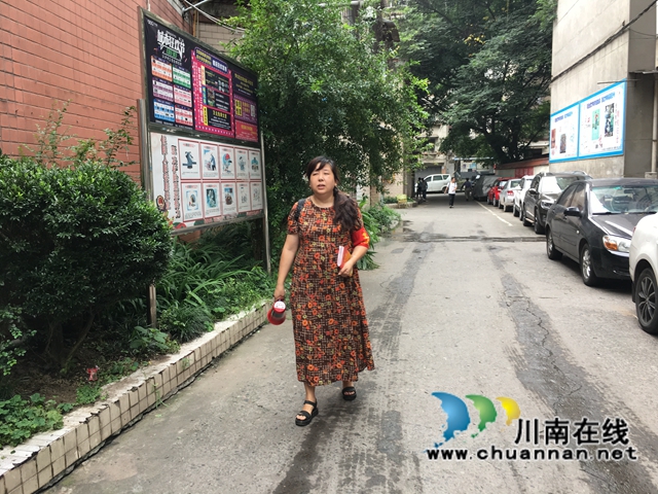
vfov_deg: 48.2
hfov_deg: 61.7
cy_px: 247
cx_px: 329
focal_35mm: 29
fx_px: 551
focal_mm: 4.15
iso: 32
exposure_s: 1/100
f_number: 2.2
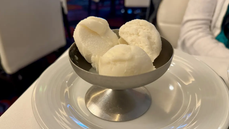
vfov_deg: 42.8
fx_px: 164
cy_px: 72
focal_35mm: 27
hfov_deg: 69.8
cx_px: 113
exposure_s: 1/60
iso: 500
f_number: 1.78
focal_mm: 6.76
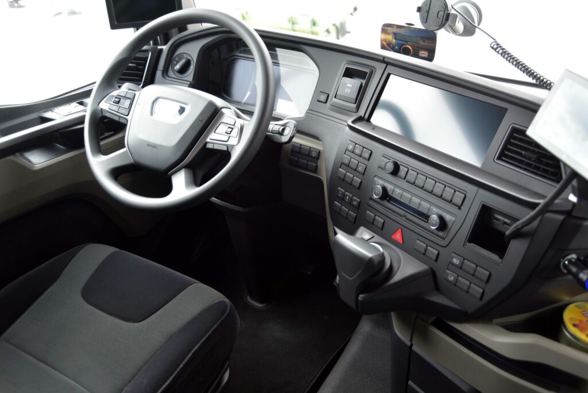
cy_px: 196
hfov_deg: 55.8
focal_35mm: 34
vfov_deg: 38.9
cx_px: 294
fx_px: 556
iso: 500
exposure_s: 1/80
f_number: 4.5
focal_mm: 34
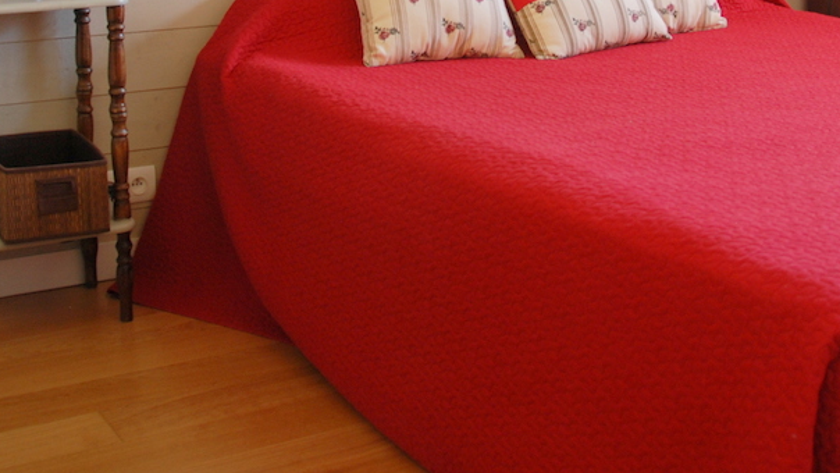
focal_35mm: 60
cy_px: -59
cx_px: 516
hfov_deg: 34.7
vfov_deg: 19.2
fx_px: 1337
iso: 200
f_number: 3.5
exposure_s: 1/10
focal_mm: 18
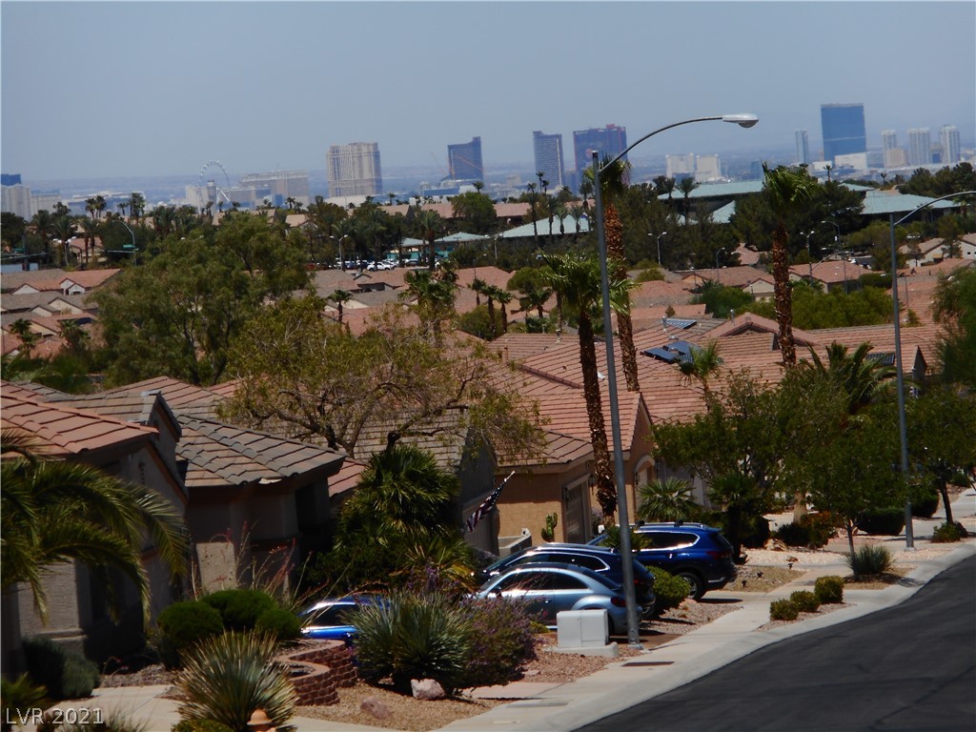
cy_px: 366
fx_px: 5639
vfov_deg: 7.4
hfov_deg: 9.9
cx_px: 488
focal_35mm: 200
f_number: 6.6
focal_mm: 36
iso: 80
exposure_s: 1/500
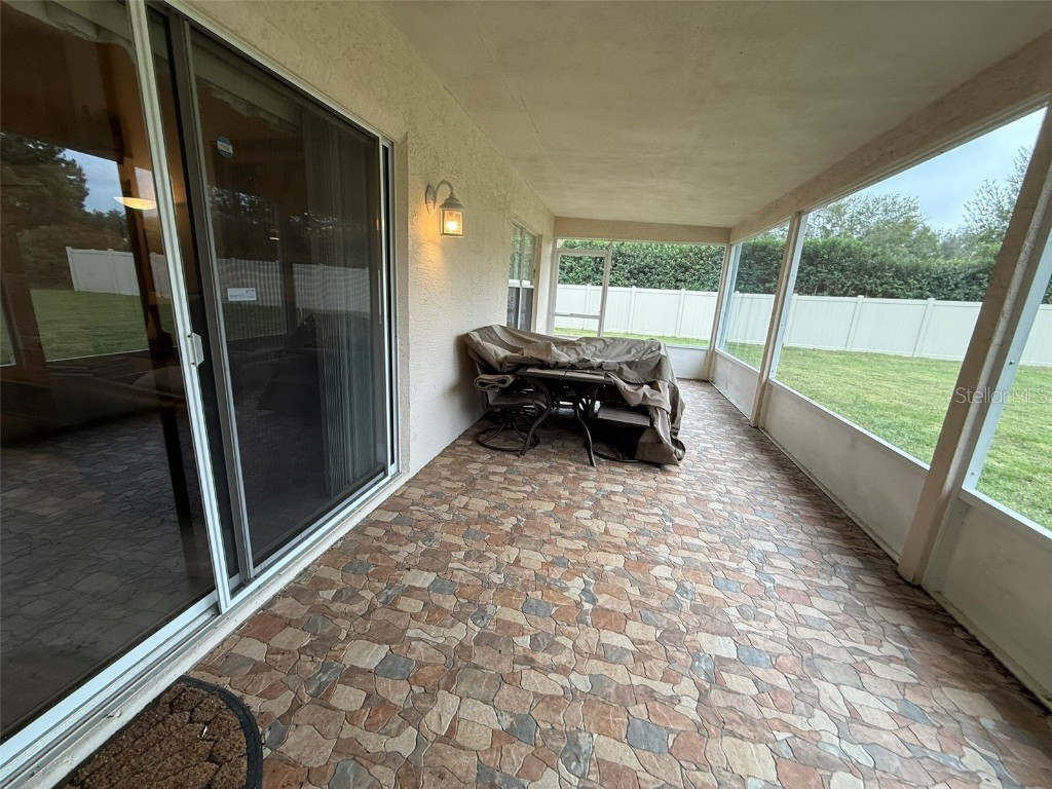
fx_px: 425
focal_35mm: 14
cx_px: 526
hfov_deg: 102.1
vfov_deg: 85.7
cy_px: 394
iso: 64
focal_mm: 2.22
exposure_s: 1/120
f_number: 2.2
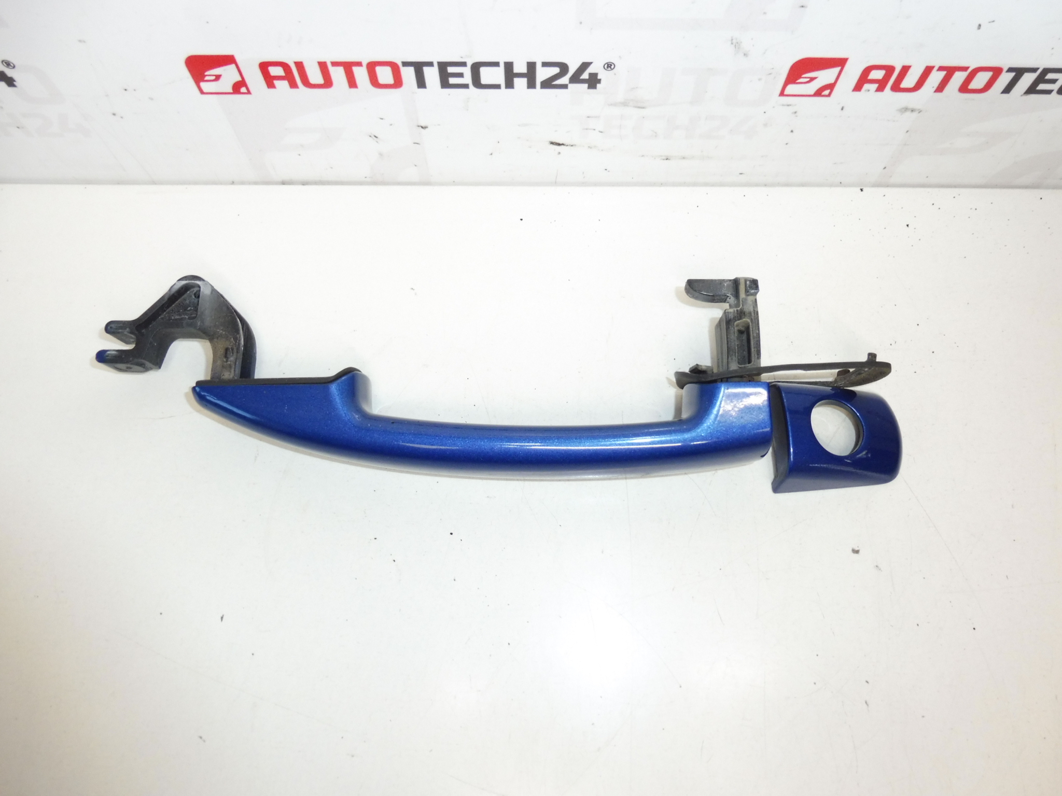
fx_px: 736
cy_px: 398
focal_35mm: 24
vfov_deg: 56.8
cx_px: 531
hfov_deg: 71.6
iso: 200
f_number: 3.5
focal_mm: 4.3
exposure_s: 1/160
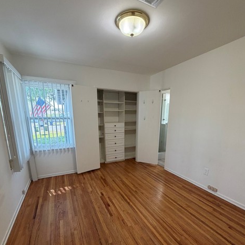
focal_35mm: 17
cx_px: 124
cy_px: 147
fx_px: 136
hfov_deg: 84.0
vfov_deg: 83.0
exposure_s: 1/120
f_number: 2.2
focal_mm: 2.22
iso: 250
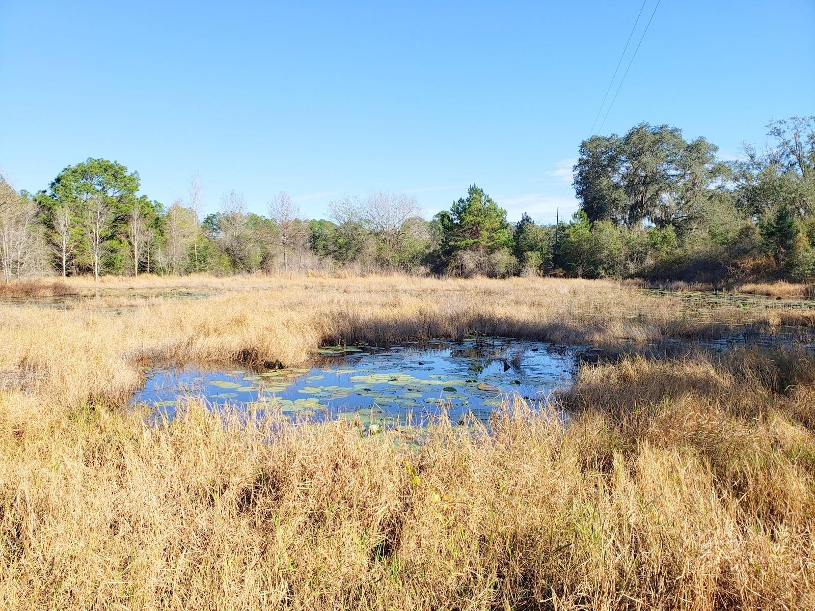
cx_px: 408
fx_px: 612
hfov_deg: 67.3
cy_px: 306
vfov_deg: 53.1
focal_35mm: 26
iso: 50
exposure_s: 1/850
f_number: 2.4
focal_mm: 4.3
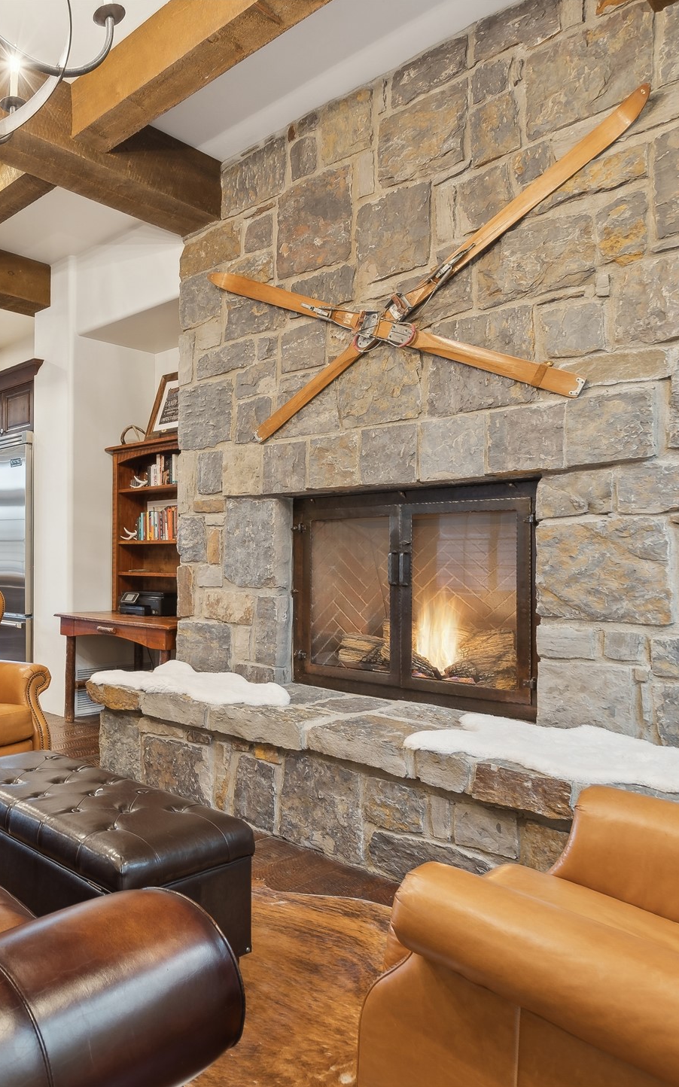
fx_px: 681
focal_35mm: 23
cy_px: 544
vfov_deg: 77.2
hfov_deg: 47.3
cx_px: 61
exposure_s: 1/1.67
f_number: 6.3
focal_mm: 10
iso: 100
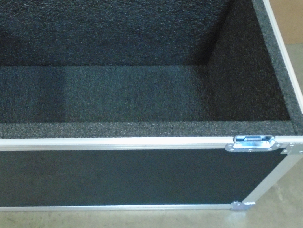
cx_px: 83
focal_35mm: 49
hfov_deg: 38.1
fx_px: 429
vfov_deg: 29.0
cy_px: 45
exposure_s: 1/6
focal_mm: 4.6
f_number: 3.2
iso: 400
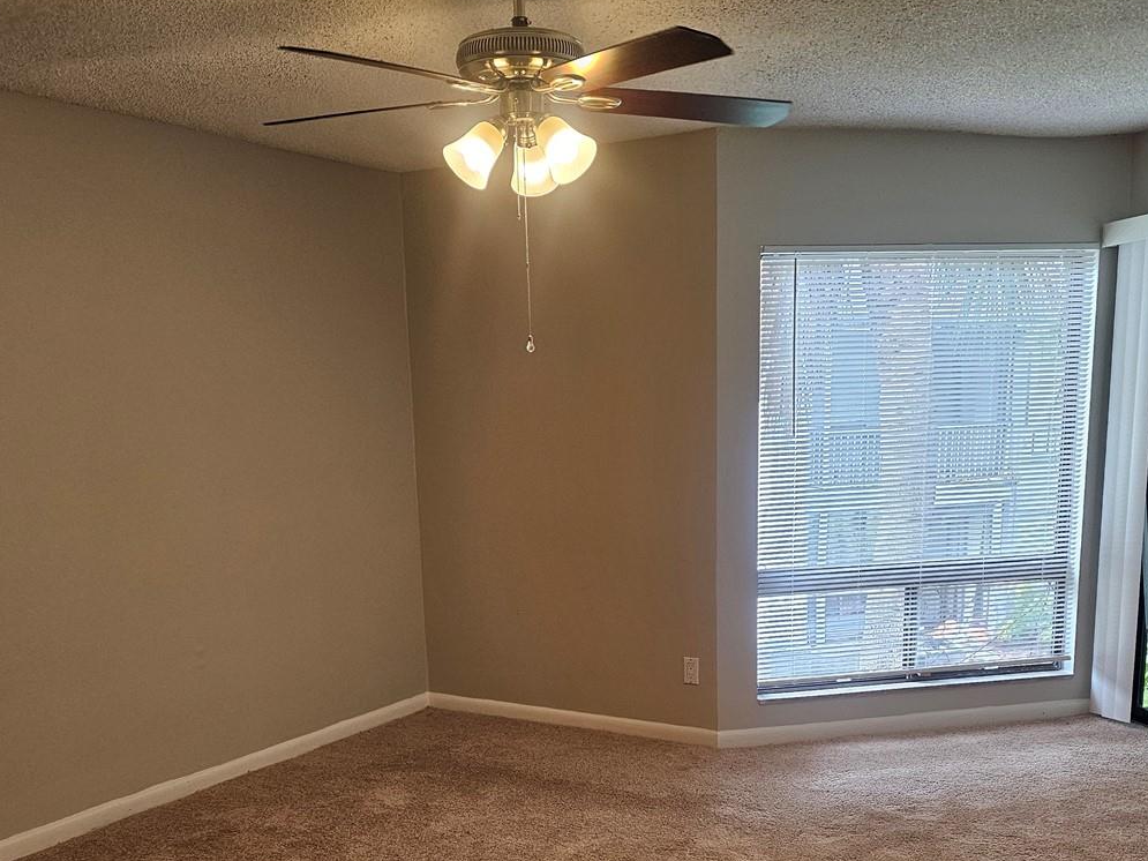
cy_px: 643
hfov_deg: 50.1
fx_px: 1227
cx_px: 572
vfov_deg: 37.7
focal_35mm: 37
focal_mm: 6.3
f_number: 1.7
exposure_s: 1/120
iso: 160
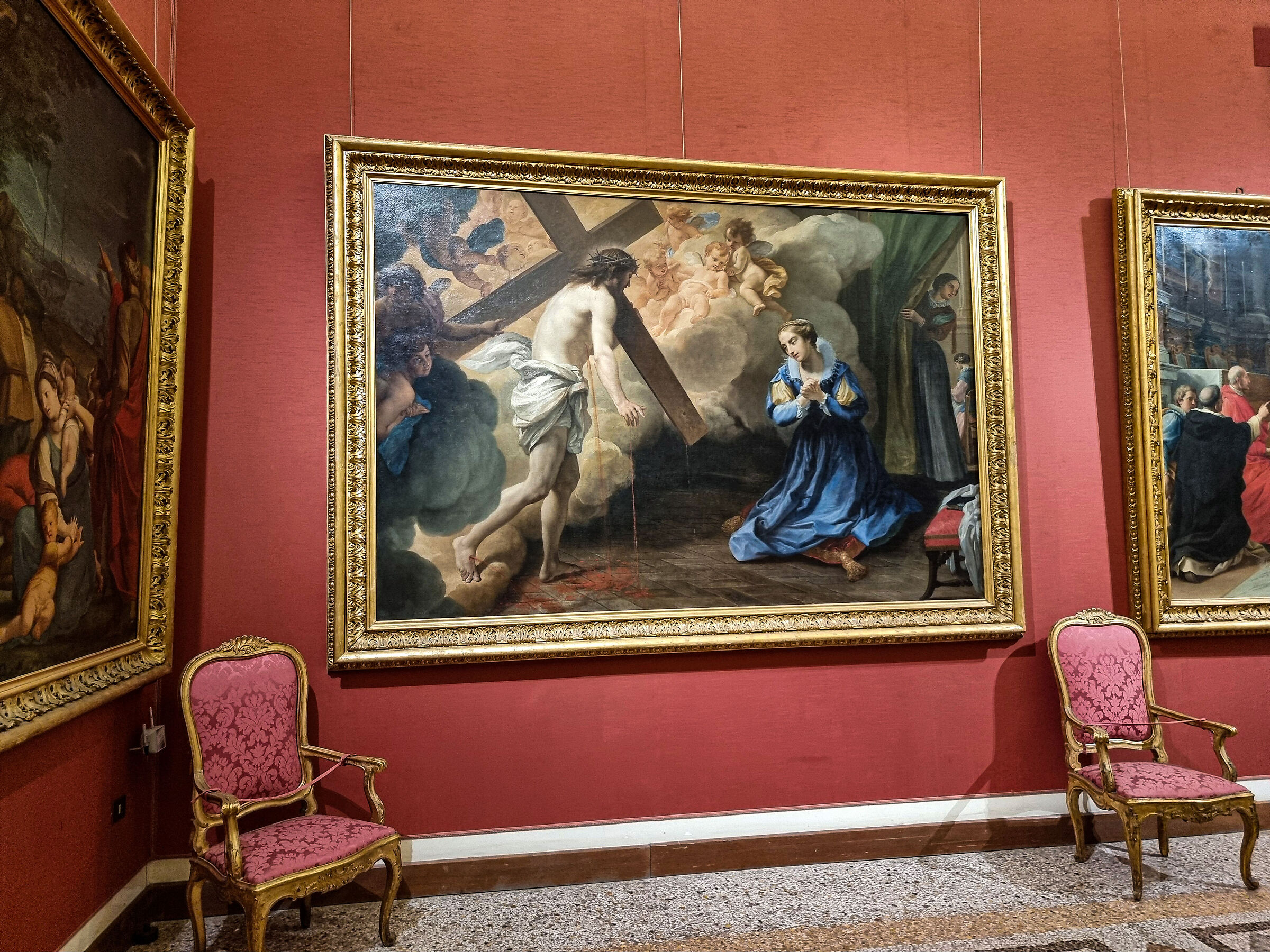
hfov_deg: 71.6
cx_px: 635
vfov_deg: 56.8
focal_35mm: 24
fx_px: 881
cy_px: 476
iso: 500
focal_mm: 6.7
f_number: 1.8
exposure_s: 1/40
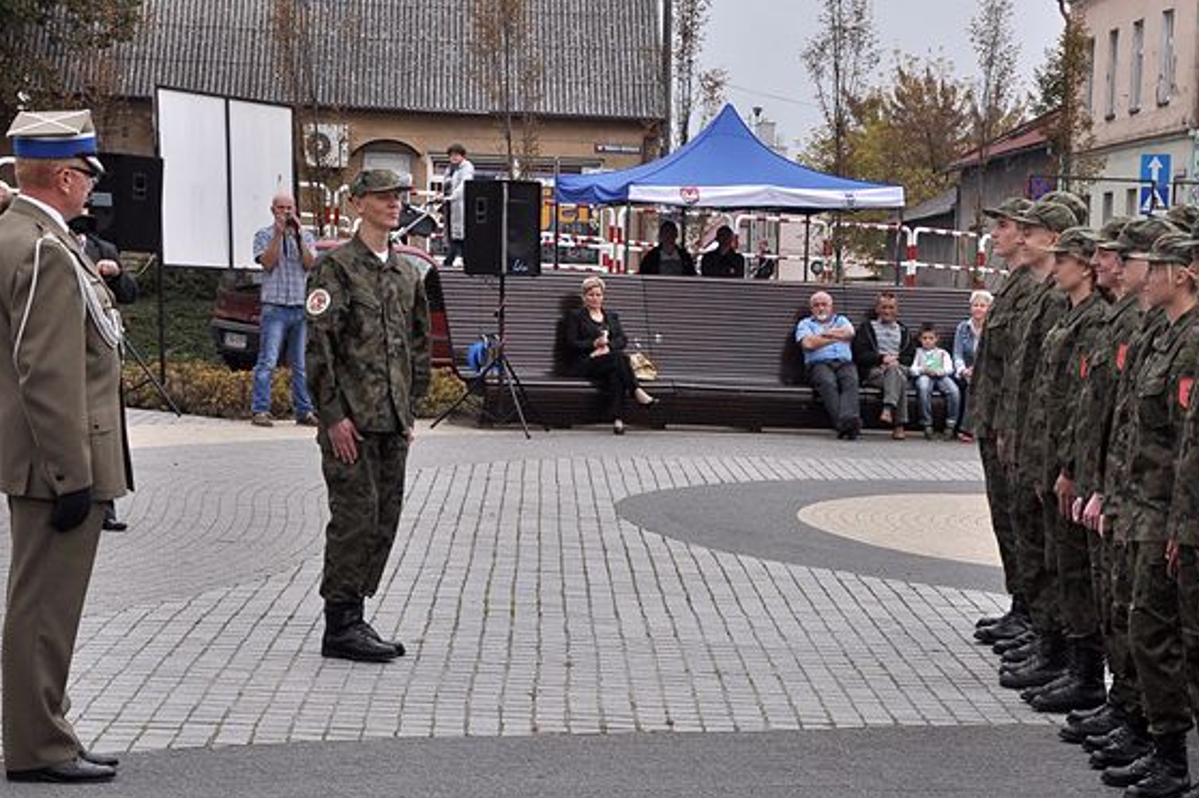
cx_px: 736
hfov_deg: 25.4
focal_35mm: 80
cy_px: 572
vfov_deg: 17.0
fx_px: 2655
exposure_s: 1/400
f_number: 10
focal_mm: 35
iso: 500
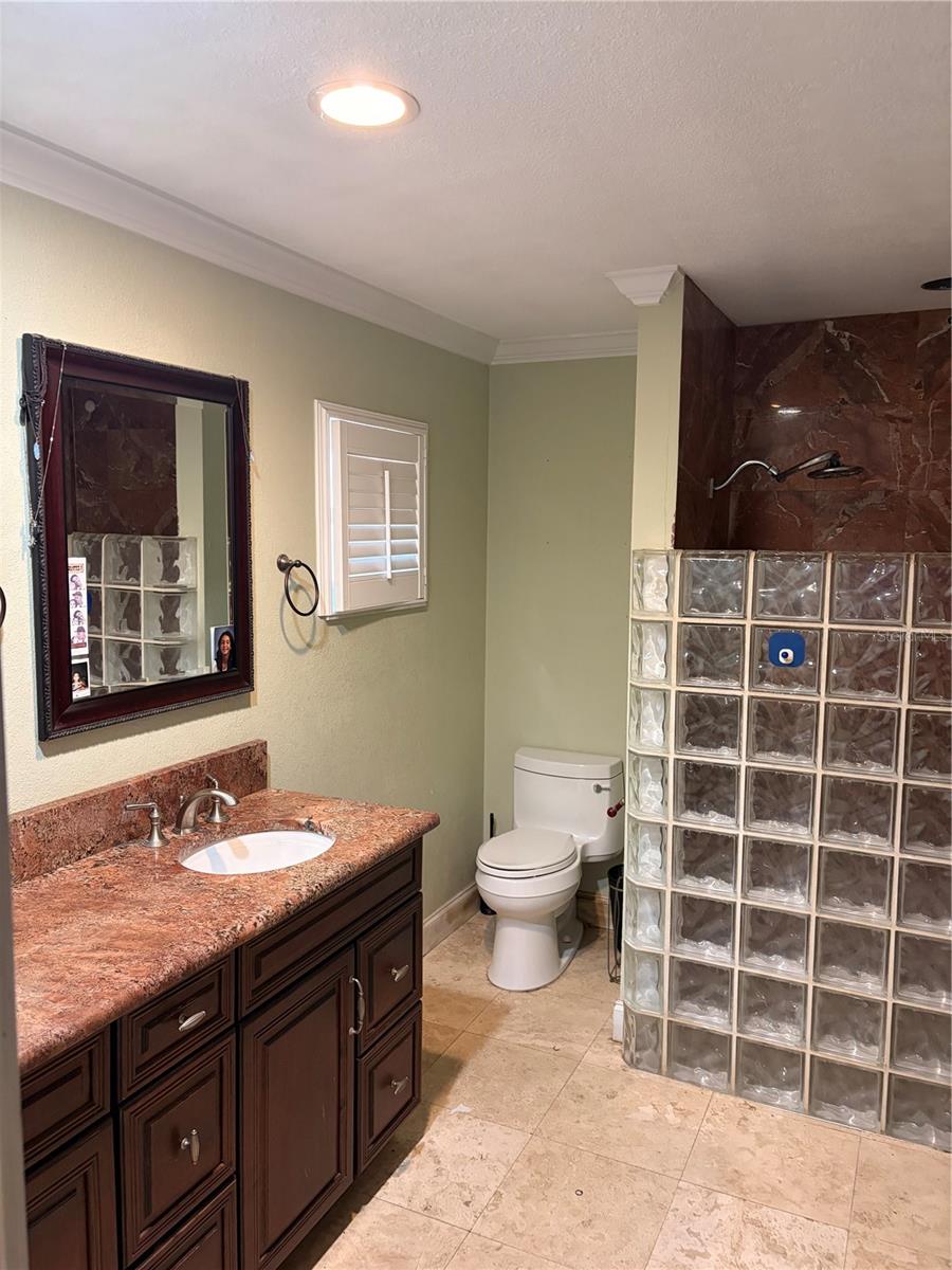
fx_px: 953
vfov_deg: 67.3
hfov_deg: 53.1
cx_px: 476
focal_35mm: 26
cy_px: 635
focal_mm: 5.96
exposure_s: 1/60
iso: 320
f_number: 1.6
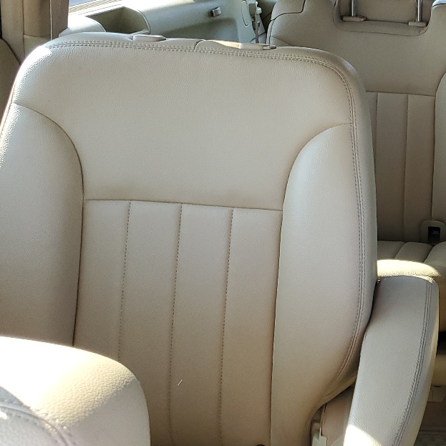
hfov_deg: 26.4
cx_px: 511
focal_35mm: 59
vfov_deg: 29.0
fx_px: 860
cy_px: 180
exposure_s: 1/100
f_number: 1.5
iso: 87
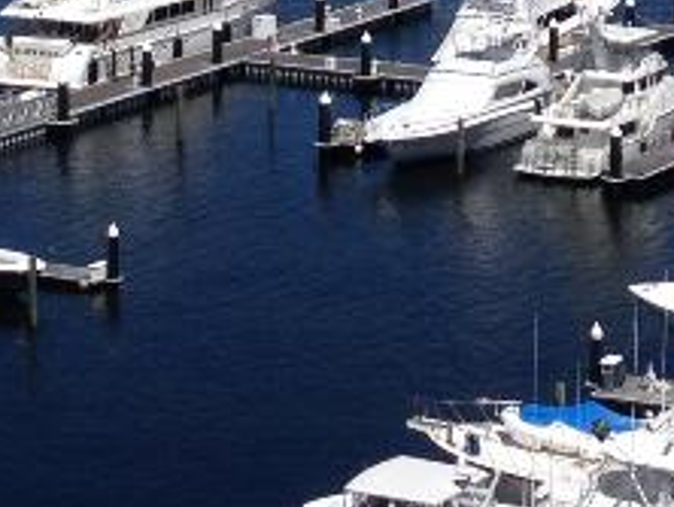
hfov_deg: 13.0
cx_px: 425
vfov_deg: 9.4
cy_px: -337
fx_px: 2963
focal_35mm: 152
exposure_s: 1/2857
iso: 50
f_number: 2.4
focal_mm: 4.12
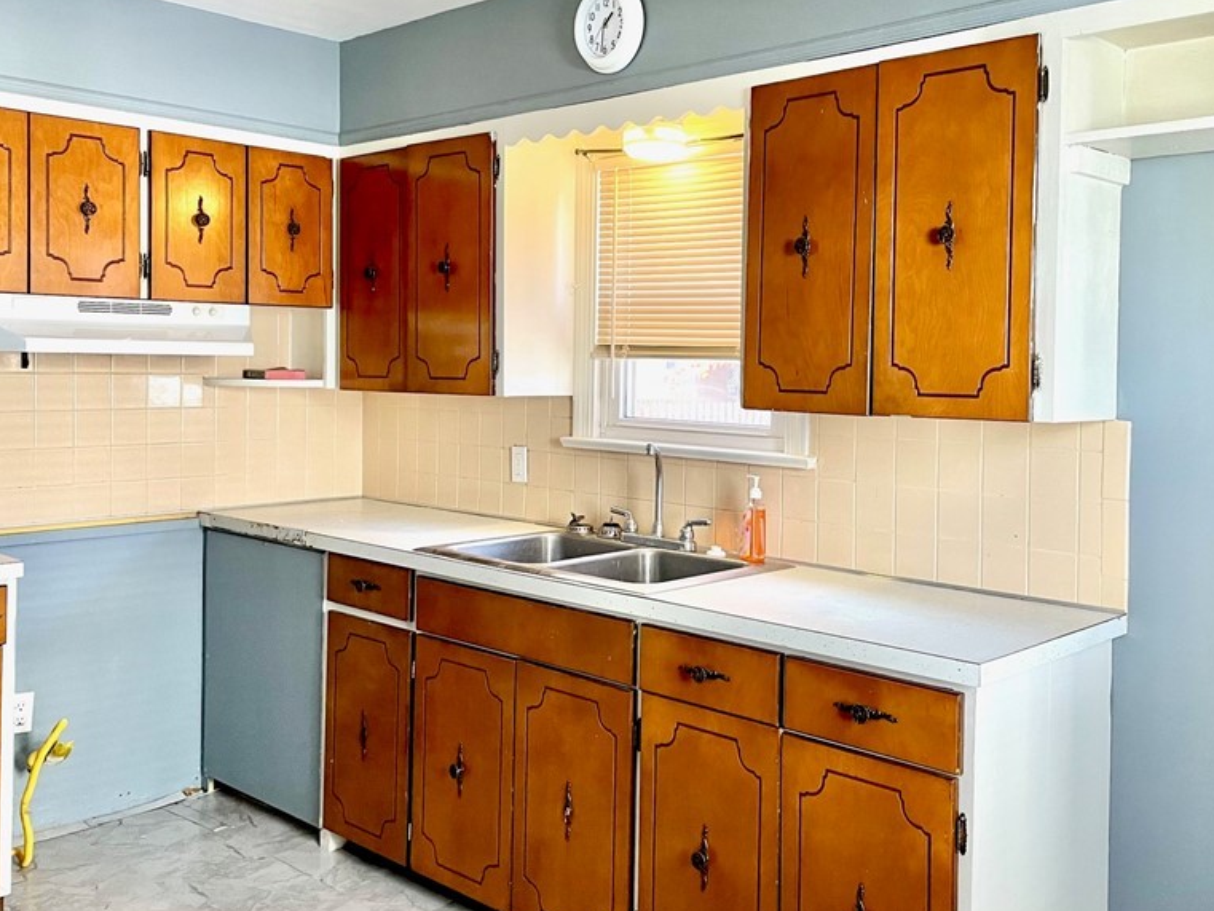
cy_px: 396
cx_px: 637
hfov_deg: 52.6
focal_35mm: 35
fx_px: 1228
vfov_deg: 40.6
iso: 125
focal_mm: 4.2
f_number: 1.6
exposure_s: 1/60
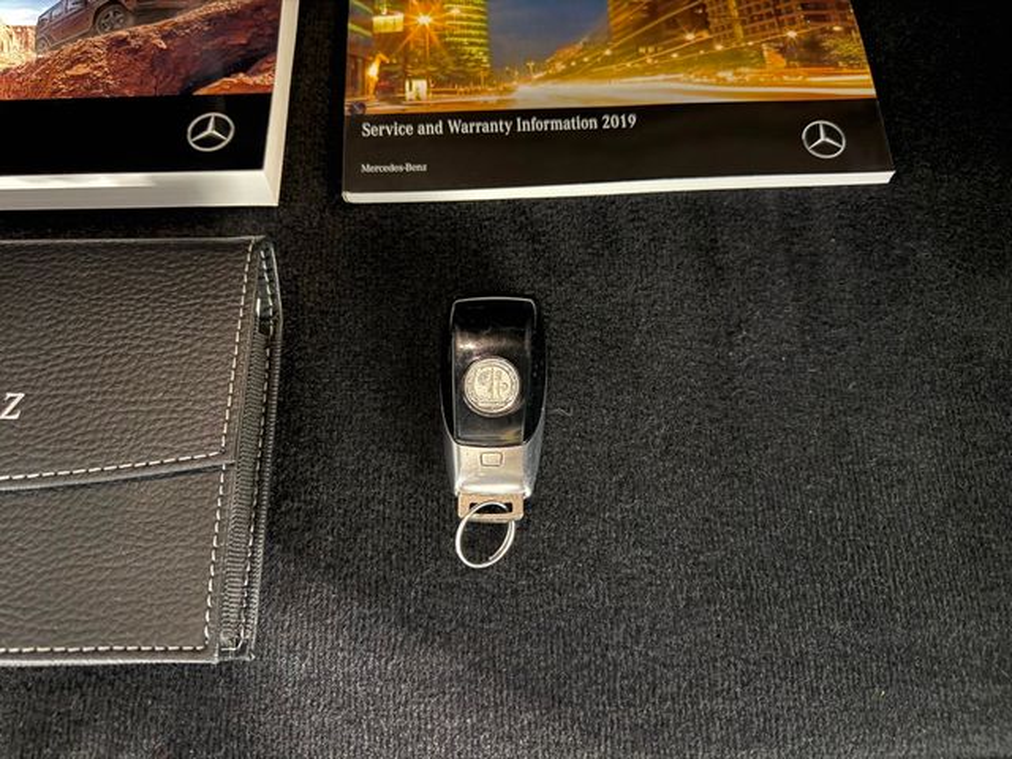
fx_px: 702
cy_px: 380
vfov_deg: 56.8
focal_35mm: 24
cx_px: 506
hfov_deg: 71.6
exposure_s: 1/17
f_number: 1.78
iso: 1600
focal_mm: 6.76
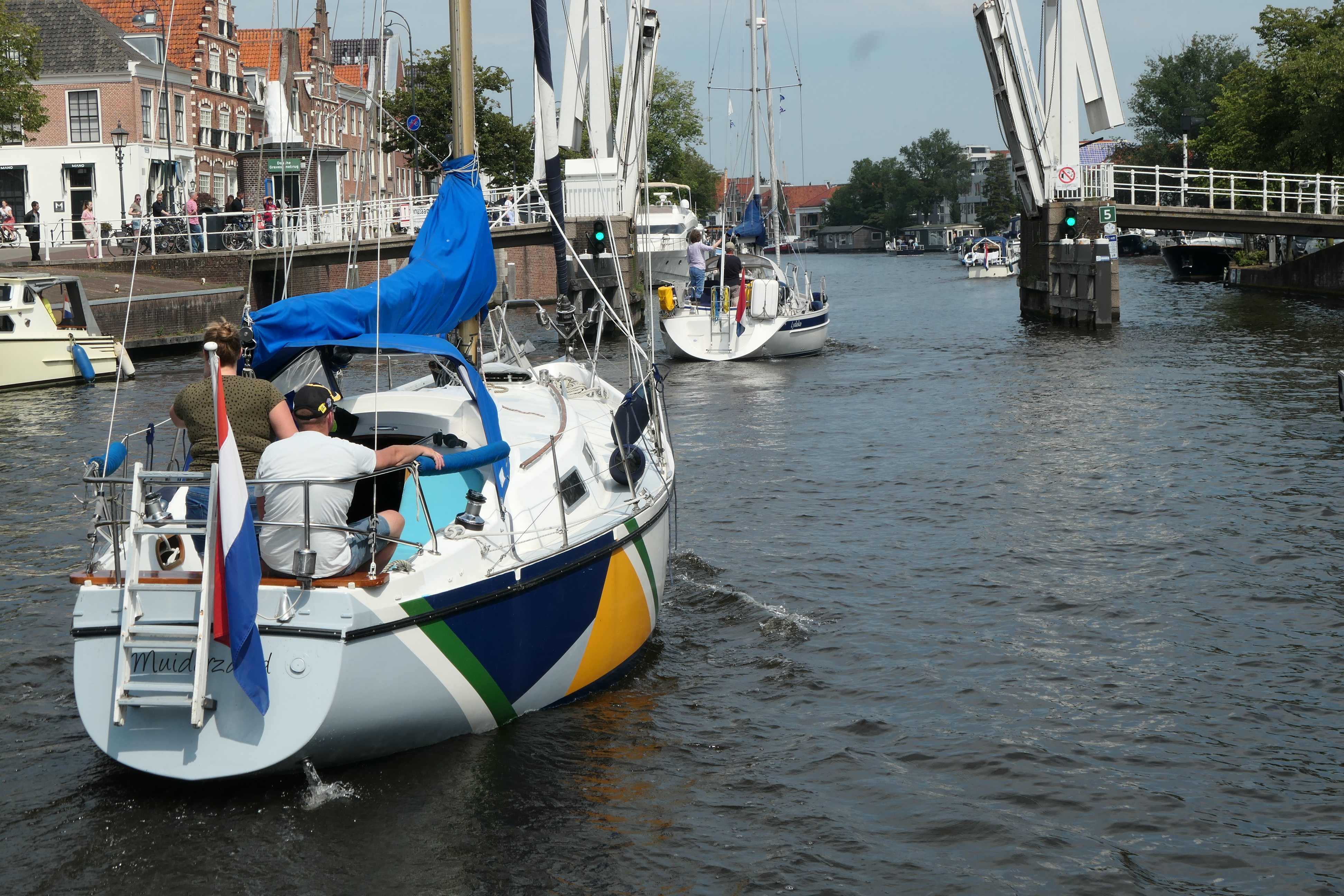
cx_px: 672
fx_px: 2240
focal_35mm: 60
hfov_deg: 33.4
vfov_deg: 22.6
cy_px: 448
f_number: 7.1
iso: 200
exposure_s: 1/800
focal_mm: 22
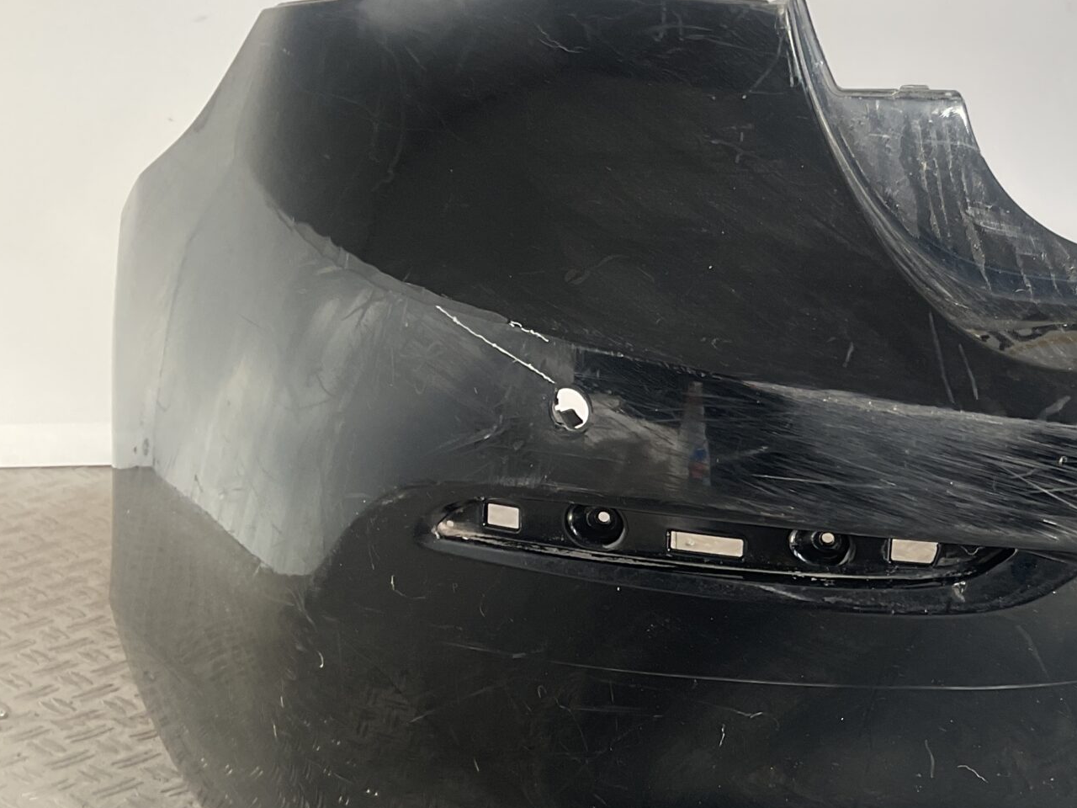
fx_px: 1805
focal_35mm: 58
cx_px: 1012
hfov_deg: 31.3
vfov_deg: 25.2
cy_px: 509
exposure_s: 1/383
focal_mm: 3
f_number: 1.8
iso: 16
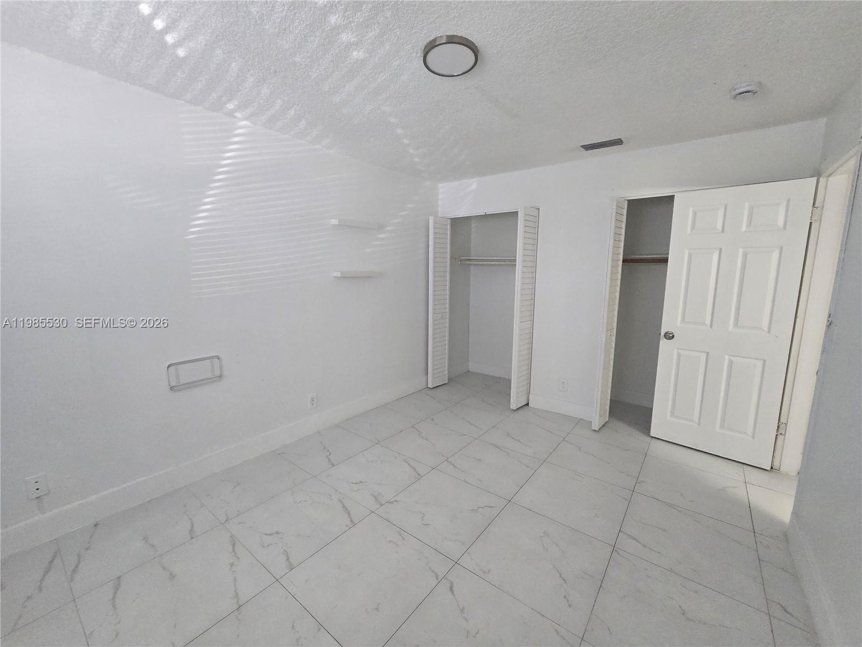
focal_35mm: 13
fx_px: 324
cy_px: 324
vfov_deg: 89.9
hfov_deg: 106.2
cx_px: 431
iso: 400
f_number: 2.2
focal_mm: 2.2
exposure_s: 1/100
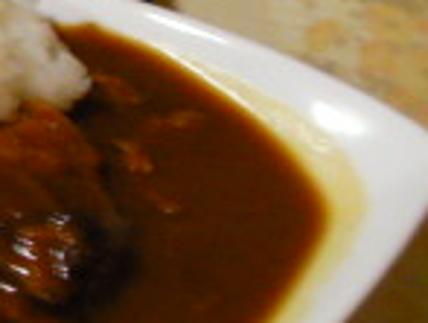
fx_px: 2045
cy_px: 26
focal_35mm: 165
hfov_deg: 10.8
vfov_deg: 9.0
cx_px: -448
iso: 200
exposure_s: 1/3.5
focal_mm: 6.3
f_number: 3.5
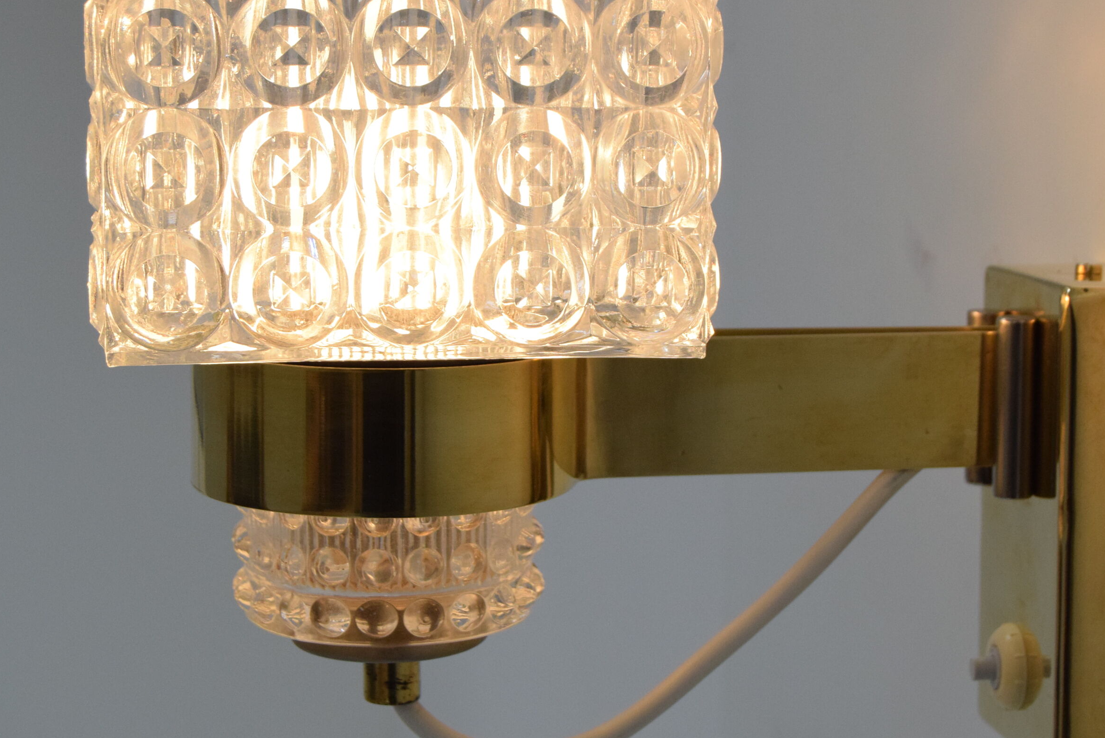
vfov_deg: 15.6
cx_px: 601
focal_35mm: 88
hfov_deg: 23.1
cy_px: 311
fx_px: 2703
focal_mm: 46
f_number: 8
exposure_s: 1/250
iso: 1600
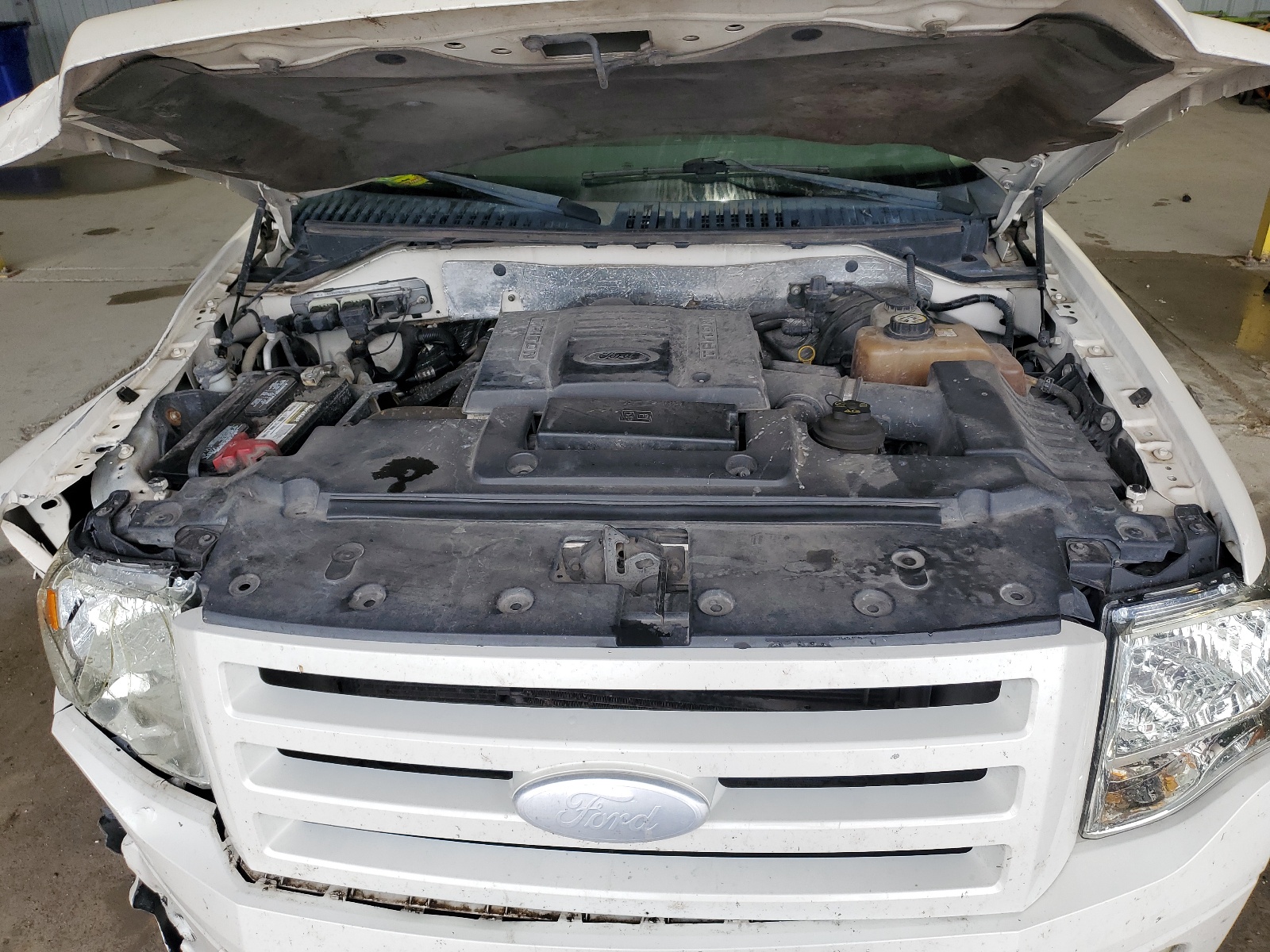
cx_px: 635
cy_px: 476
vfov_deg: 53.1
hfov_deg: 67.3
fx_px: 954
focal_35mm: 26
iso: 50
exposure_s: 1/357
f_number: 1.5
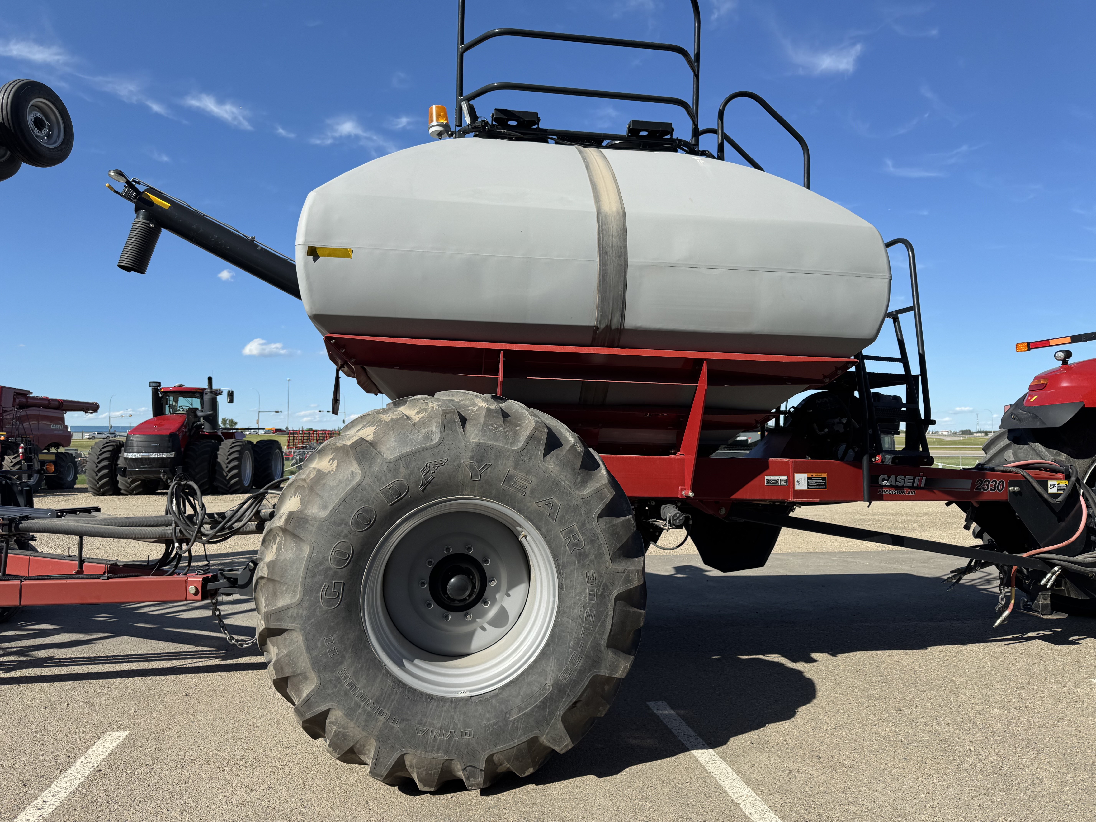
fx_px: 760
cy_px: 411
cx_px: 548
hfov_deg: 71.6
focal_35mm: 24
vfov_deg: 56.8
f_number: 1.78
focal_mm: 6.76
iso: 80
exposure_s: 1/4049
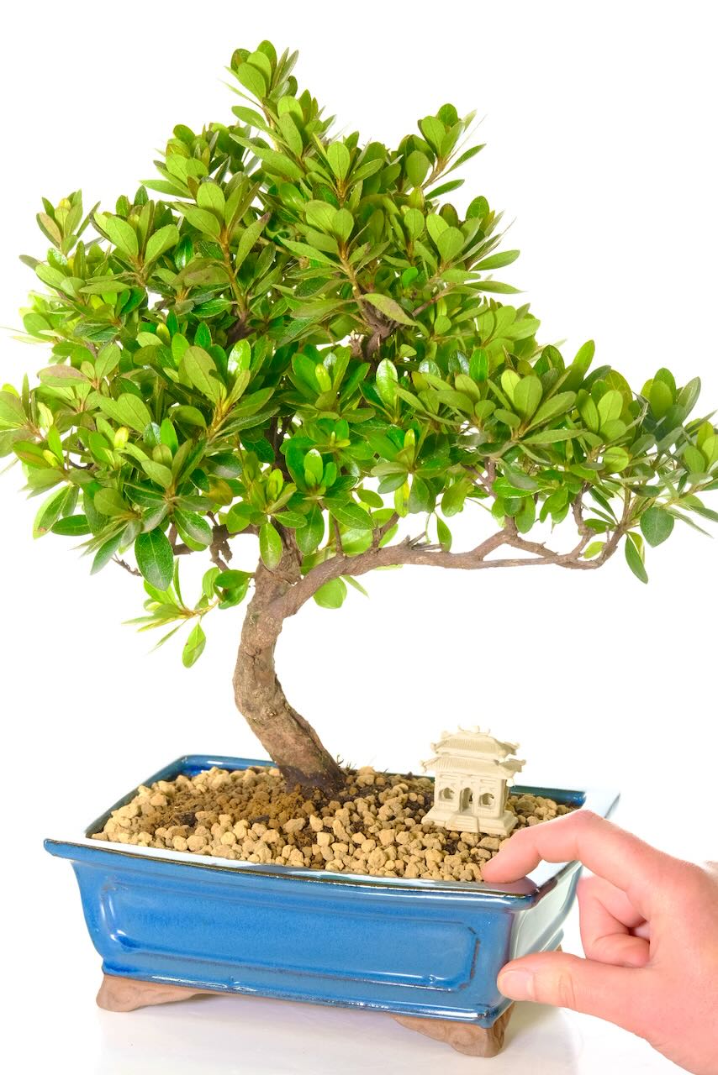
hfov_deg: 11.7
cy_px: 538
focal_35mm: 117
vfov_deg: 17.5
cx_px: 359
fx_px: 3498
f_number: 10
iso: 1600
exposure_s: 1/13
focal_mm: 77.9
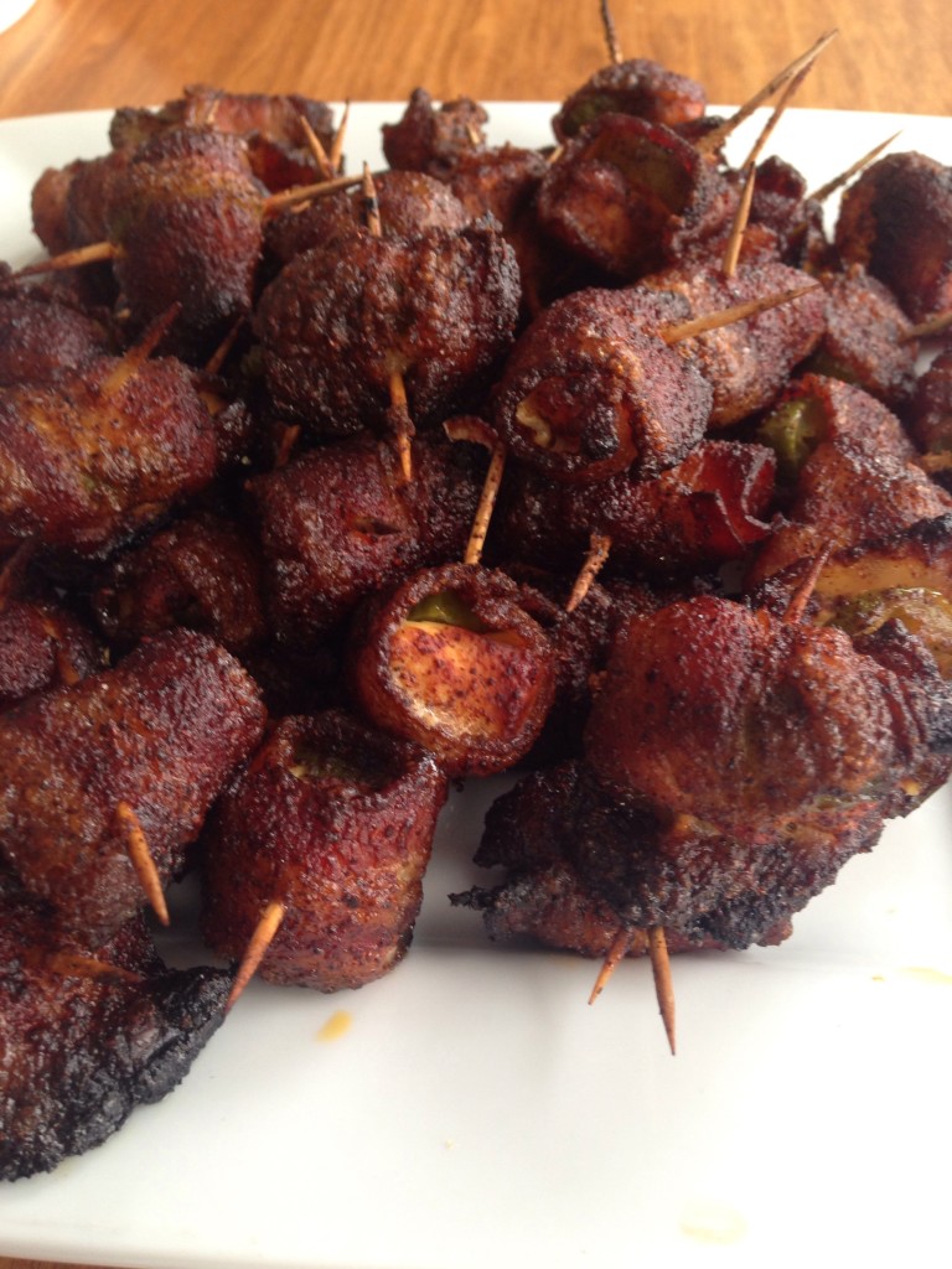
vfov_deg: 55.4
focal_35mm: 33
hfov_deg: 42.9
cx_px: 476
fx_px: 1210
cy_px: 634
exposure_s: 1/20
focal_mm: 4.12
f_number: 2.4
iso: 64
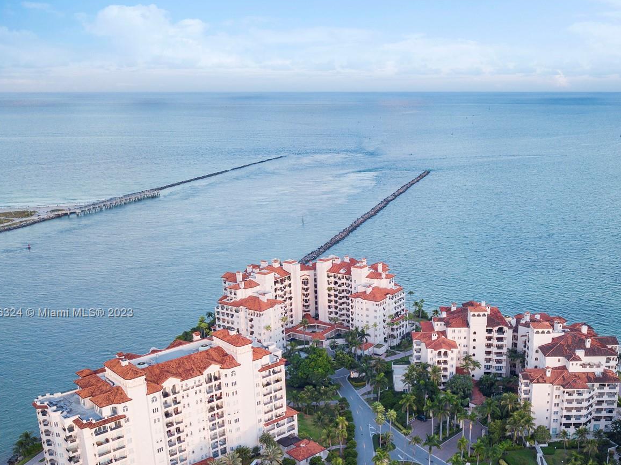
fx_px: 646
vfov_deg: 39.1
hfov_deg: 50.8
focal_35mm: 36
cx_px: 391
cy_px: 314
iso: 100
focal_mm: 4.73
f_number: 2.2
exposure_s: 1/50
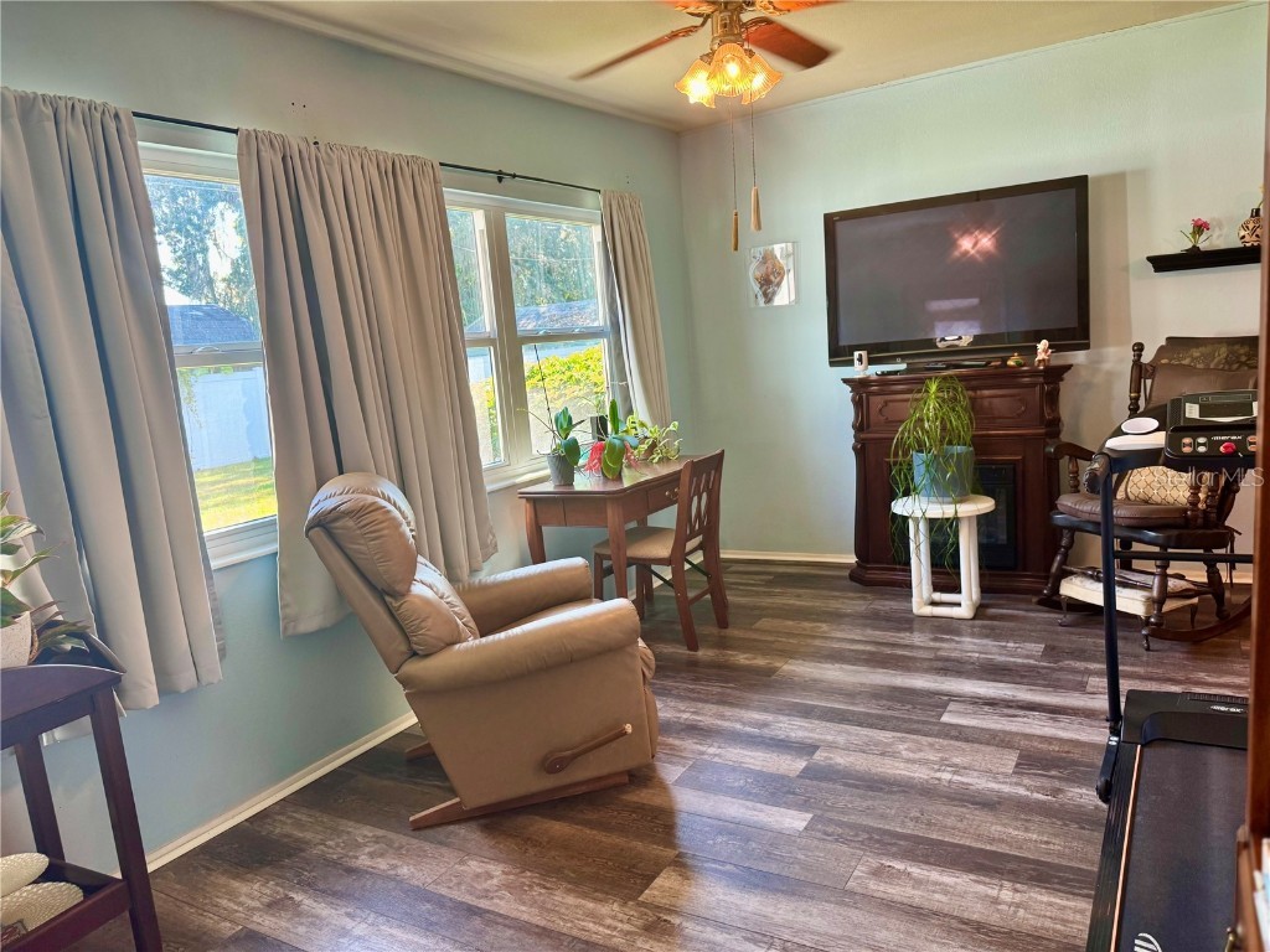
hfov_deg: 71.6
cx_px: 635
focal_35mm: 24
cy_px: 476
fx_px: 881
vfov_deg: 56.8
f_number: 1.78
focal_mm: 6.76
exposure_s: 1/60
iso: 125
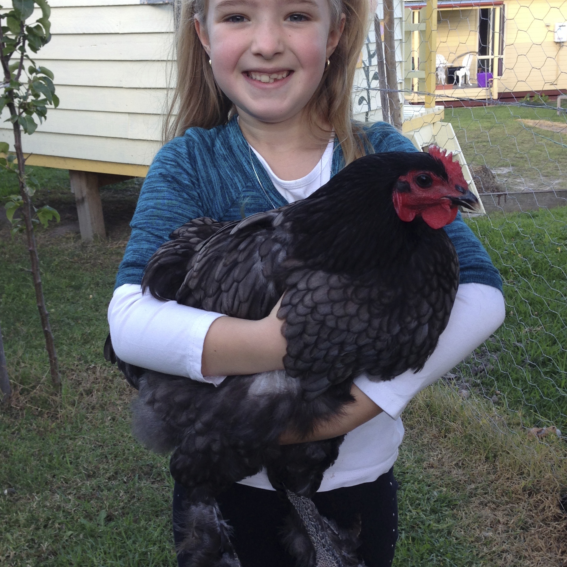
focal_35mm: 50
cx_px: 296
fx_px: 927
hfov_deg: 34.0
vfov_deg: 34.0
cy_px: 282
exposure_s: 1/120
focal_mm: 4.13
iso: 50
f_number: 2.4
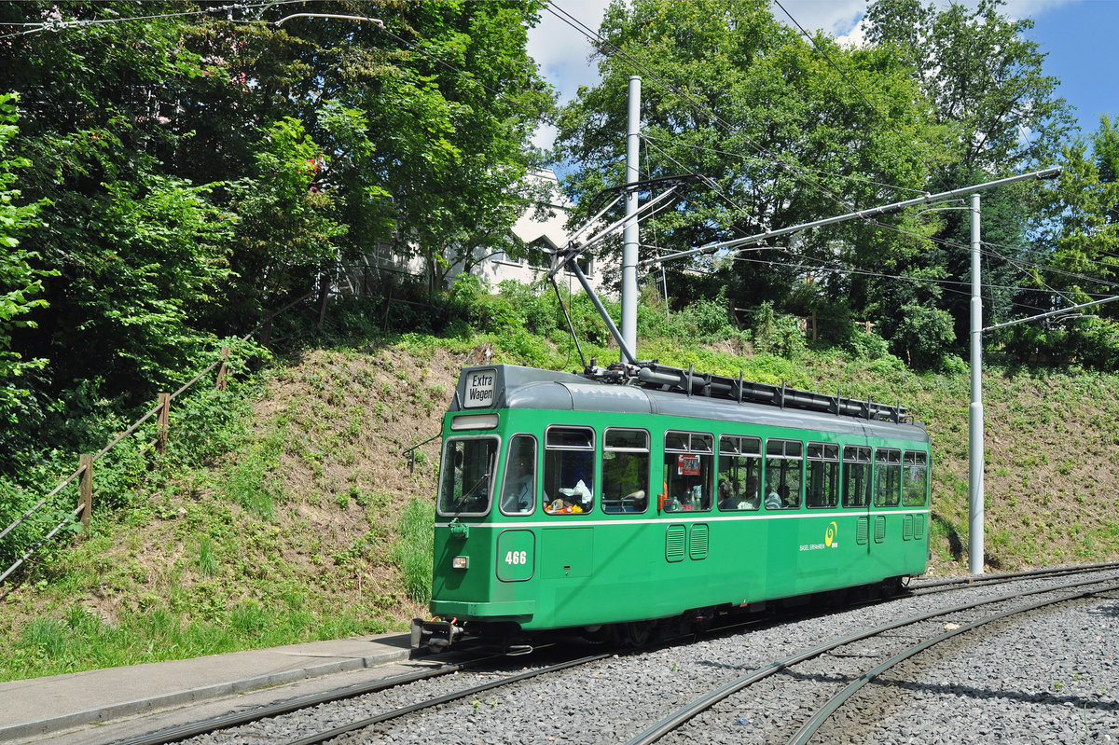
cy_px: 372
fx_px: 1118
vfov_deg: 36.8
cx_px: 560
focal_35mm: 36
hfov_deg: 53.2
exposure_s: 1/1000
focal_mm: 24
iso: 400
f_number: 6.3
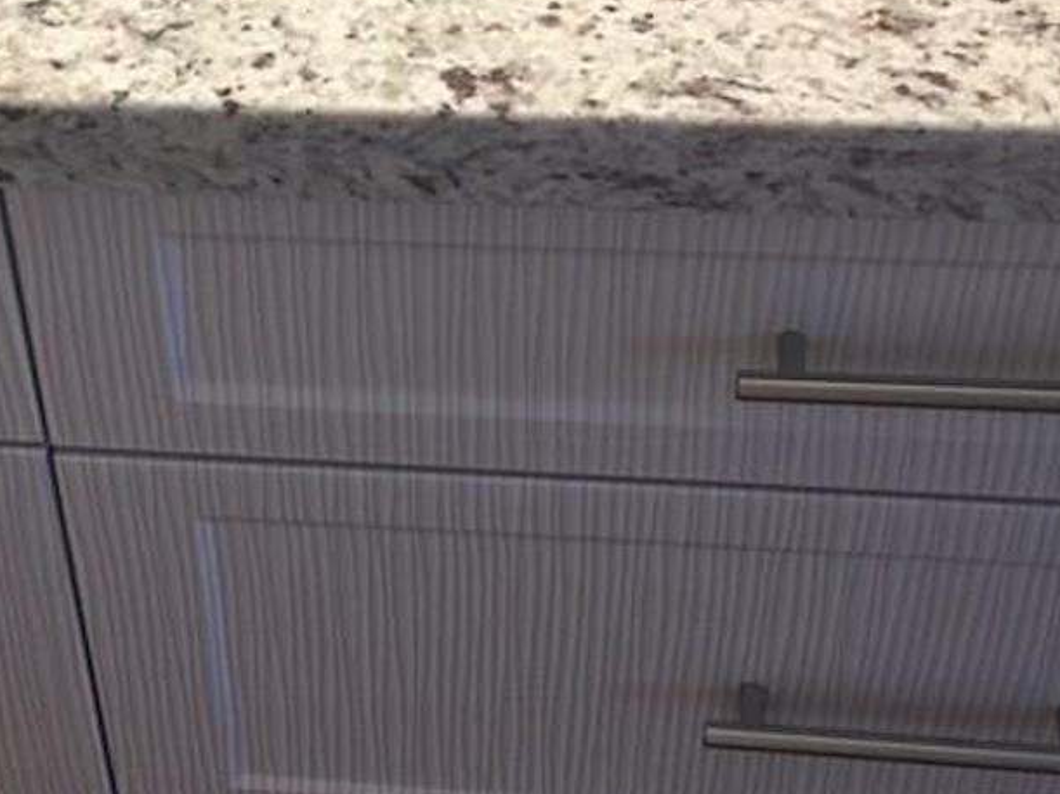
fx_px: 2327
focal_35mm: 76
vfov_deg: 19.4
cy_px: 378
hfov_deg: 25.3
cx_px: 241
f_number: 2.2
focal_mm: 4.15
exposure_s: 1/15
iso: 64
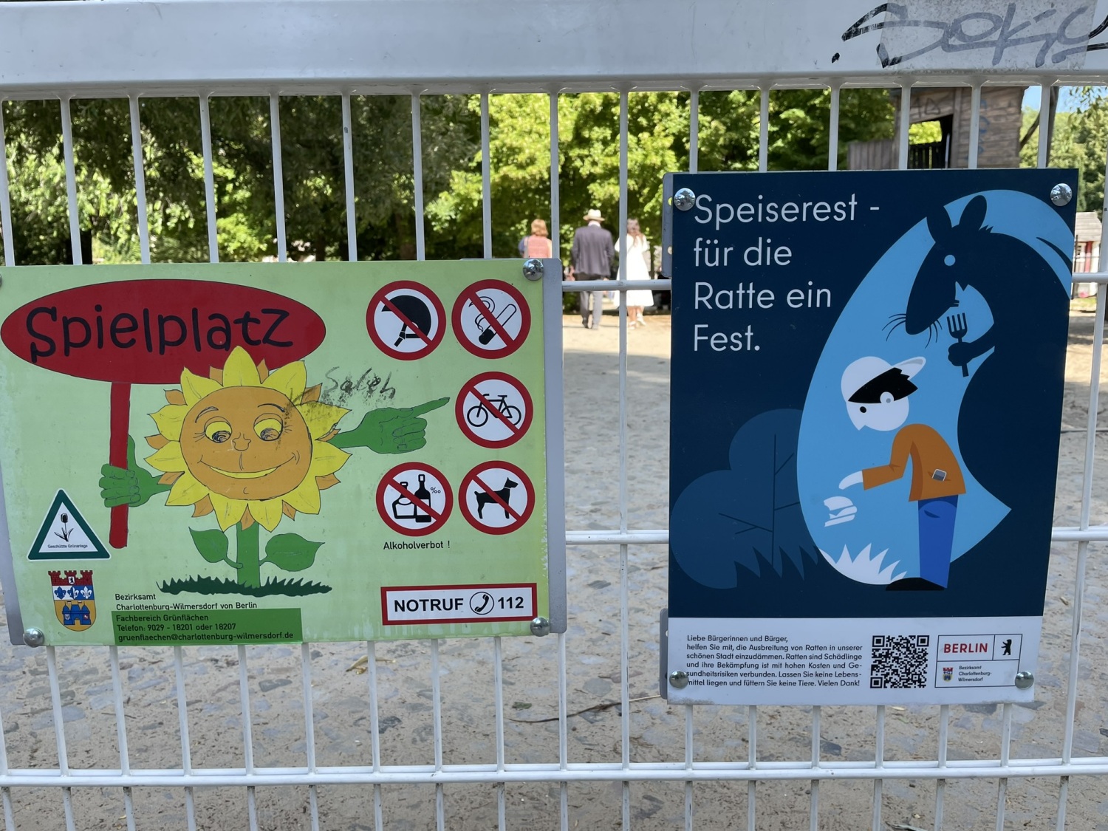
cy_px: 416
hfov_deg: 67.3
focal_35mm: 26
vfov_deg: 53.1
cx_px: 554
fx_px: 832
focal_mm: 4.2
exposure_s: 1/569
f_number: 1.6
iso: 32
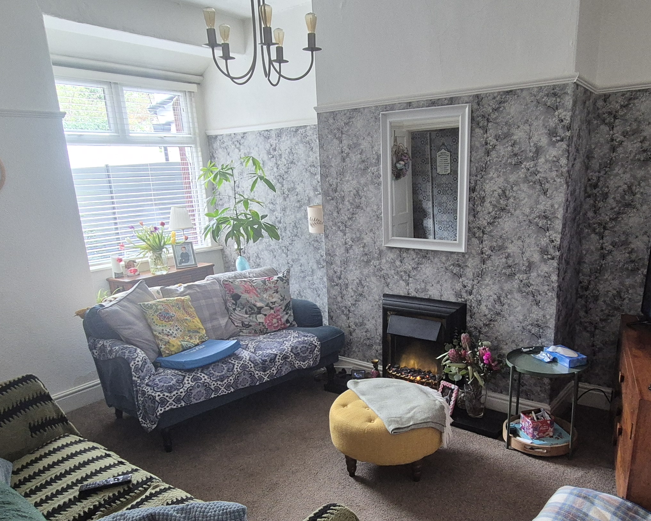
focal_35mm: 25
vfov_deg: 56.2
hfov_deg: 68.0
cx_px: 354
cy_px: 322
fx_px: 482
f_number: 2.2
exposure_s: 1/50
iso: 640
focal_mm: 2.2
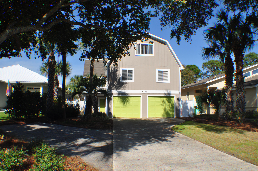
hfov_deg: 57.3
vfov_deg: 39.9
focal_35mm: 33
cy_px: 86
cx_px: 129
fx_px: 236
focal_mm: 22
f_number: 14
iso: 200
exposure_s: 1/200
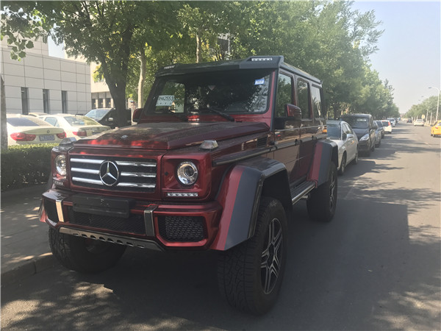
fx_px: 357
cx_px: 220
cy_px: 166
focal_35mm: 28
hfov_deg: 63.4
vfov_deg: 49.7
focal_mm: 3.99
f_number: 1.8
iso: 20
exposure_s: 1/556
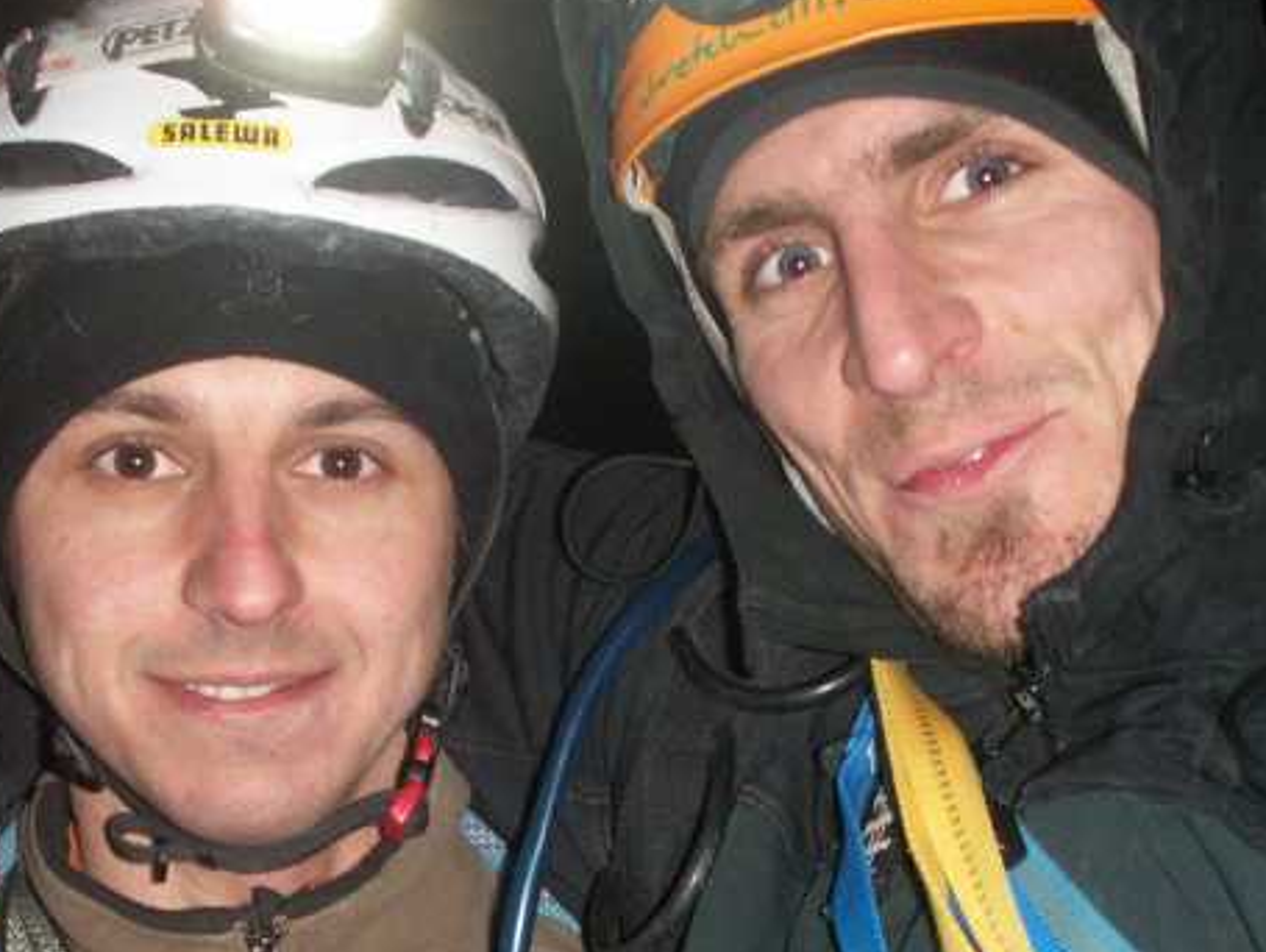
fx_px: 2379
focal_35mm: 65
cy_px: 771
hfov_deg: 29.8
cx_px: 626
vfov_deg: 22.3
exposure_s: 1/40
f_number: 3.5
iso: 160
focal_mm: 7.7
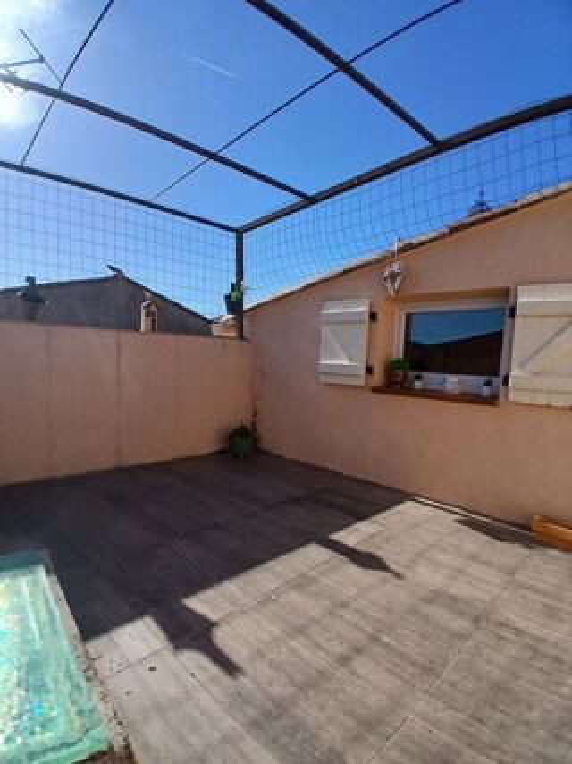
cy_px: 382
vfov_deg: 91.0
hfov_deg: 74.7
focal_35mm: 17
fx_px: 375
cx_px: 286
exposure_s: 1/1761
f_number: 2.2
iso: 50
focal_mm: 1.4
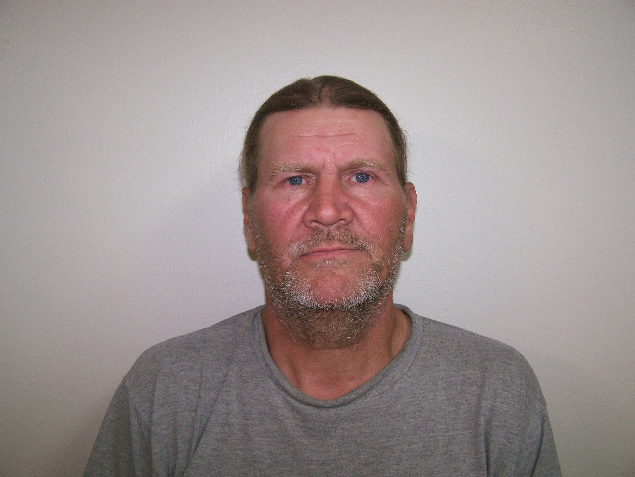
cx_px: 318
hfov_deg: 48.9
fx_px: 698
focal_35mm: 38
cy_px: 238
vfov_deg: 37.8
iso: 160
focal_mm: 6.3
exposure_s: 1/60
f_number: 2.8
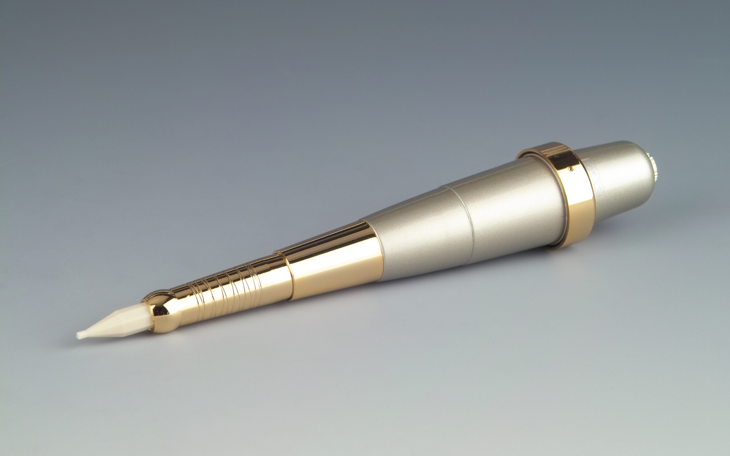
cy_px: 225
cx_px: 365
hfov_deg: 17.1
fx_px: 2427
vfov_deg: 10.7
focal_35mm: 122
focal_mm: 70
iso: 100
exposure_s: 1/125
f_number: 11
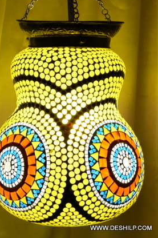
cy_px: 102
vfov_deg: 43.5
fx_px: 296
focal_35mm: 45
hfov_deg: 29.8
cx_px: 70
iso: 400
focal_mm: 26
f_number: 5
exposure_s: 1/100
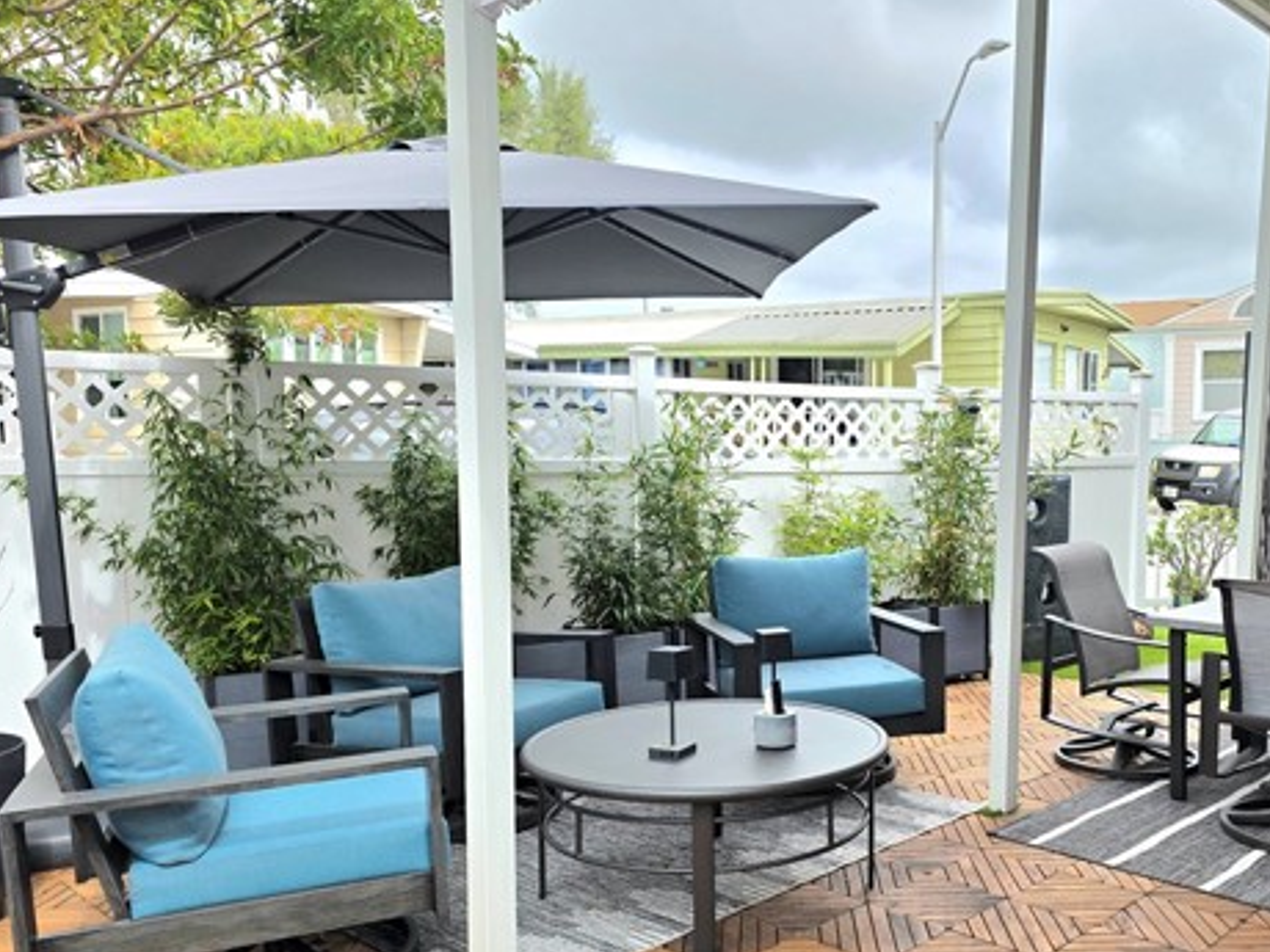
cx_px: 850
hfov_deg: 55.6
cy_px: 563
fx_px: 1174
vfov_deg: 44.0
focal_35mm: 32
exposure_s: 1/3333
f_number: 1.7
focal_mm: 6.3
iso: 80
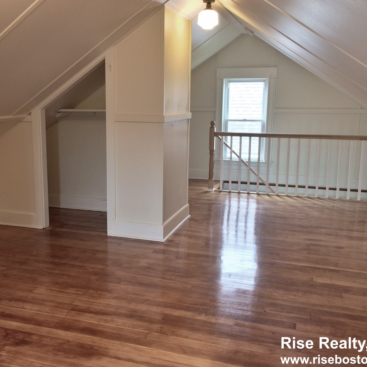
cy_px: 183
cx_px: 157
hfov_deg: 45.9
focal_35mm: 36
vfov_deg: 46.0
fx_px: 432
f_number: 2.2
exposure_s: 1/30
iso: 64
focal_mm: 4.12
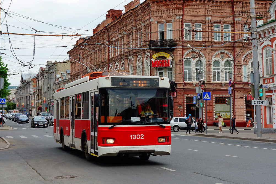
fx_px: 506
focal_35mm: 66
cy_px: 79
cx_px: 130
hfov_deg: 30.5
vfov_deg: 20.6
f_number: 4.5
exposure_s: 1/500
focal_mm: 20.41
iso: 125
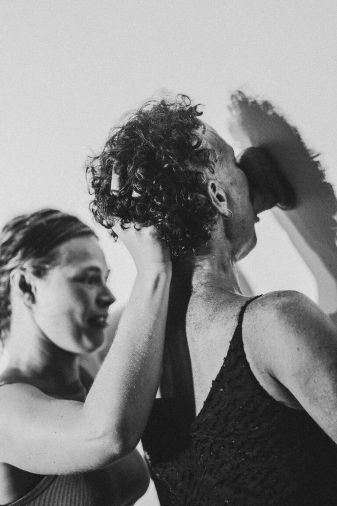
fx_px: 1179
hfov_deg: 16.3
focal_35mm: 84
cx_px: 168
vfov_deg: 24.2
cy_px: 253
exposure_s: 1/125
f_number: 1.2
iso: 2000
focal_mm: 56
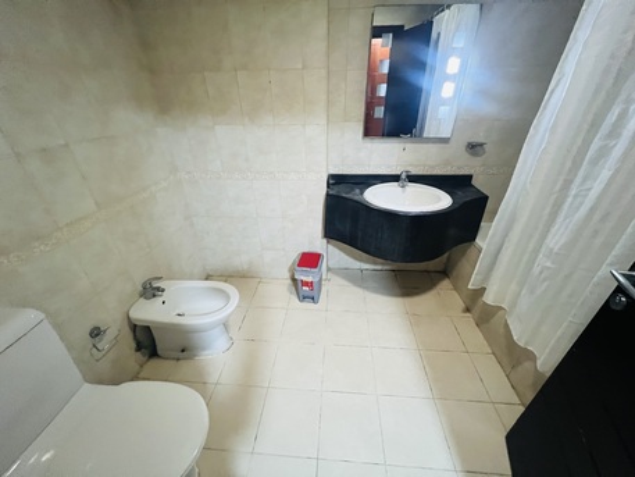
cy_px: 238
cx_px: 318
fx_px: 239
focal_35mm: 13
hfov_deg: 106.2
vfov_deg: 89.9
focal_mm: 1.57
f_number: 1.8
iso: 800
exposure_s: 1/50
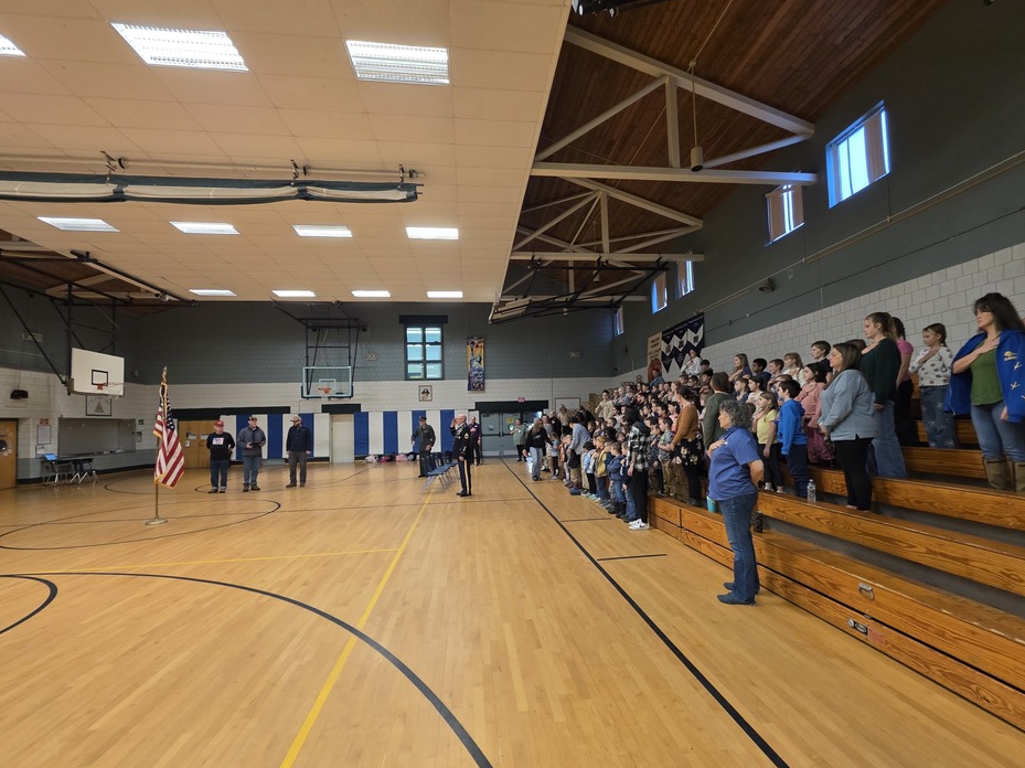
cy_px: 404
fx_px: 414
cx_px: 524
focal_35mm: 14
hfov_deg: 102.1
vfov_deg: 85.6
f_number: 1.9
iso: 200
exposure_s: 1/60
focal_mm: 2.2
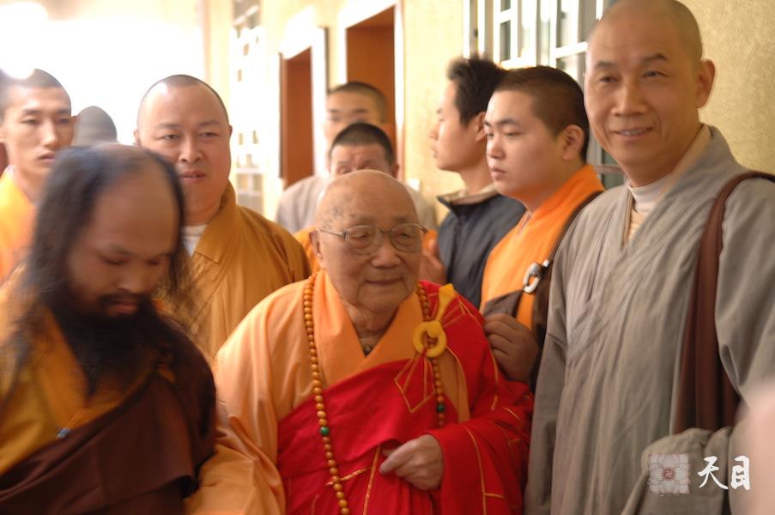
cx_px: 388
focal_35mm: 57
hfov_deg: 35.1
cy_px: 258
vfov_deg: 23.7
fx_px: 1226
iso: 100
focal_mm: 38
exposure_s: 1/10
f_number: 2.8
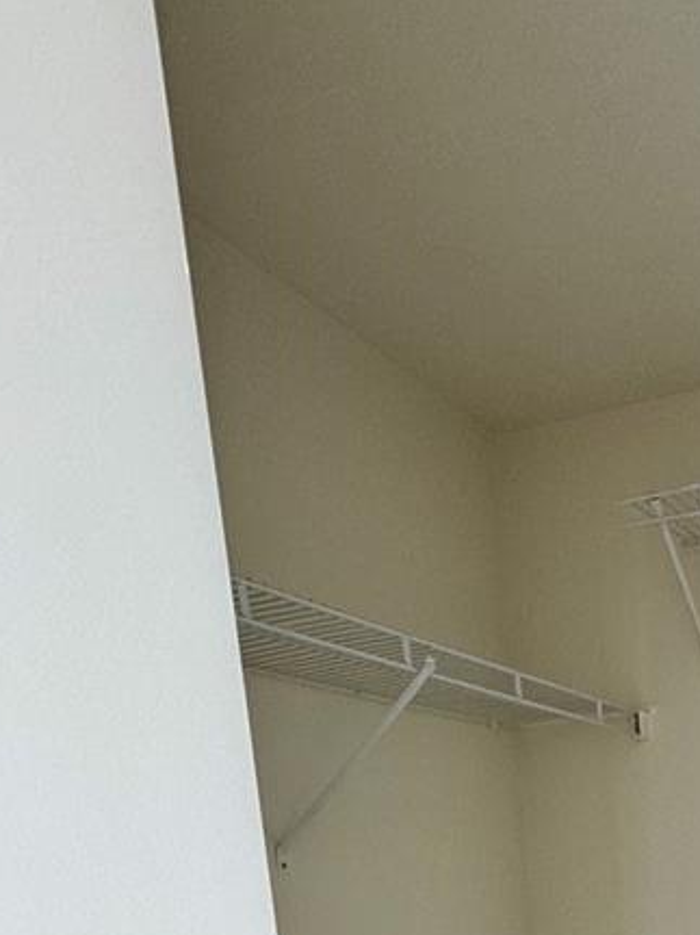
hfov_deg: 33.7
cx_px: 698
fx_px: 1052
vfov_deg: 36.7
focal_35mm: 39
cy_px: 1124
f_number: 2.2
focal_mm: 2.22
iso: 125
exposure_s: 1/99
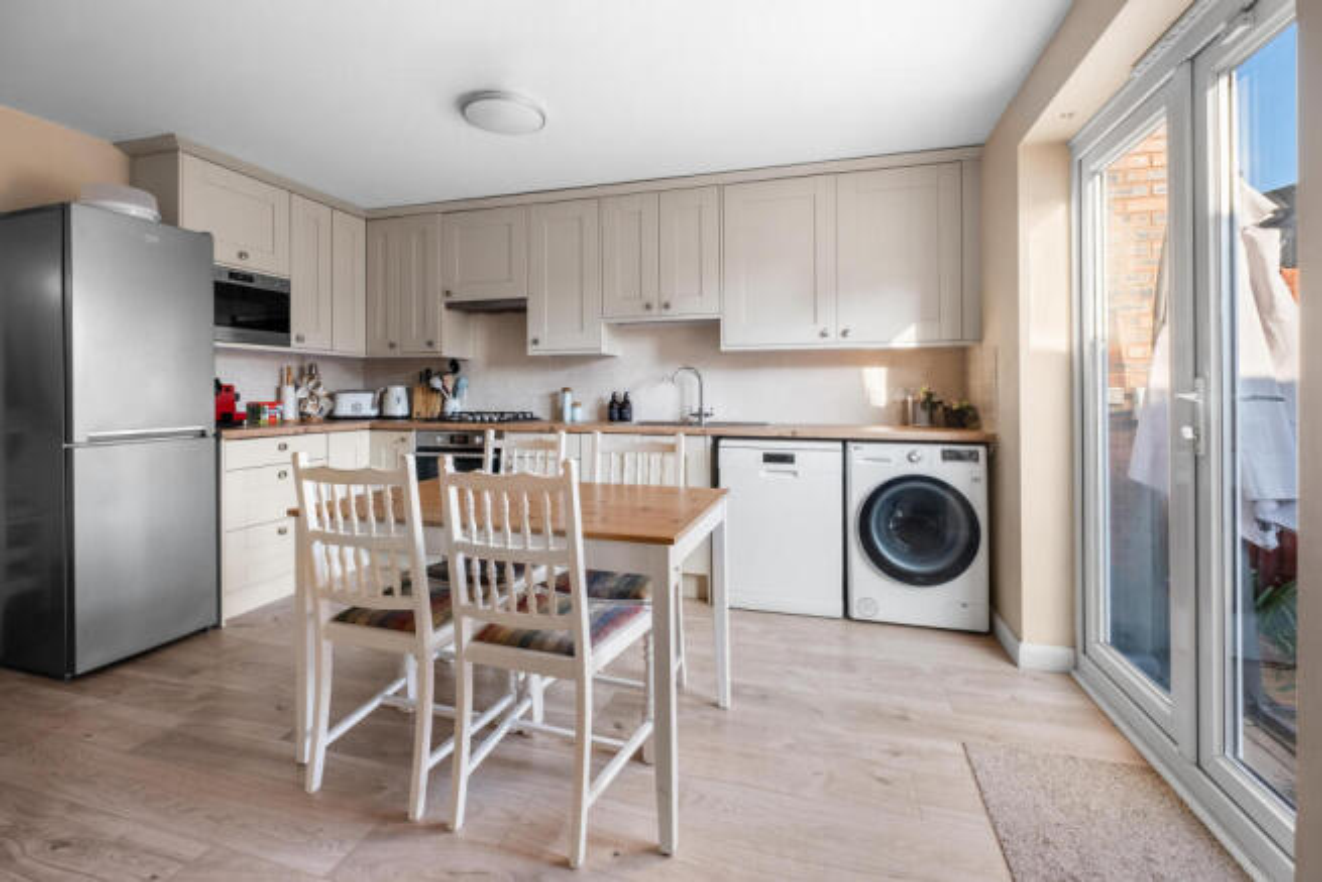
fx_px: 551
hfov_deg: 100.4
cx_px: 661
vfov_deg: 77.4
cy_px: 441
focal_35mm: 15
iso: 160
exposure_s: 1/50
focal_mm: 10
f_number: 4
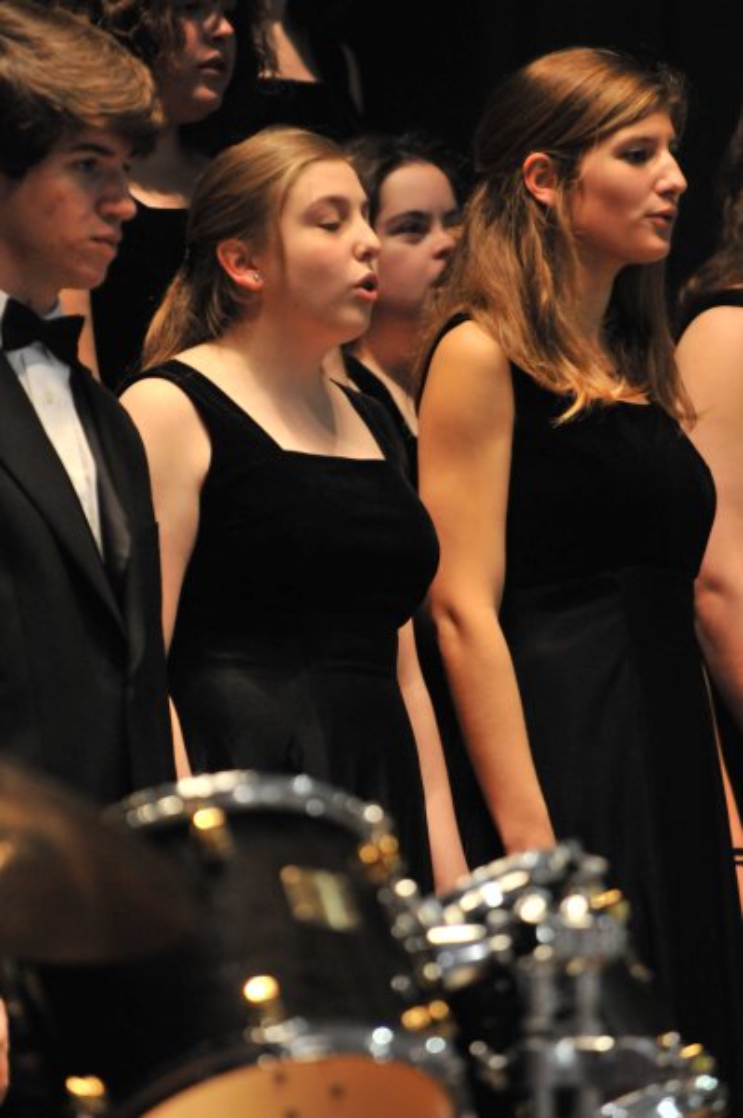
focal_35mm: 300
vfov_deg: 6.9
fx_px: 9303
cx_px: 372
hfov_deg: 4.6
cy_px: 559
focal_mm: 200
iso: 1600
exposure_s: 1/80
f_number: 2.8
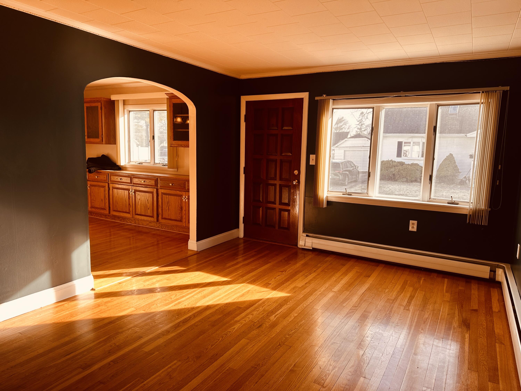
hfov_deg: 71.6
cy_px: 196
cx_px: 260
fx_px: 361
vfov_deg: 56.8
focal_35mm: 24
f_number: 1.78
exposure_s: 1/191
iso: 64
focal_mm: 6.86
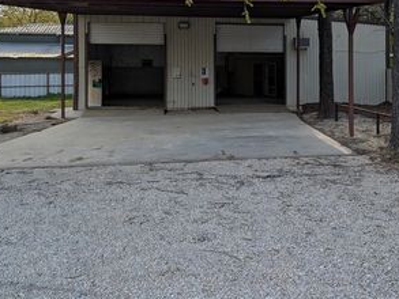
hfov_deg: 45.3
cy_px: 77
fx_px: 473
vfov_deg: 34.5
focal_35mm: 41
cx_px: 256
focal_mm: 6.9
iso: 21
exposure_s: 1/1745
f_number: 1.68
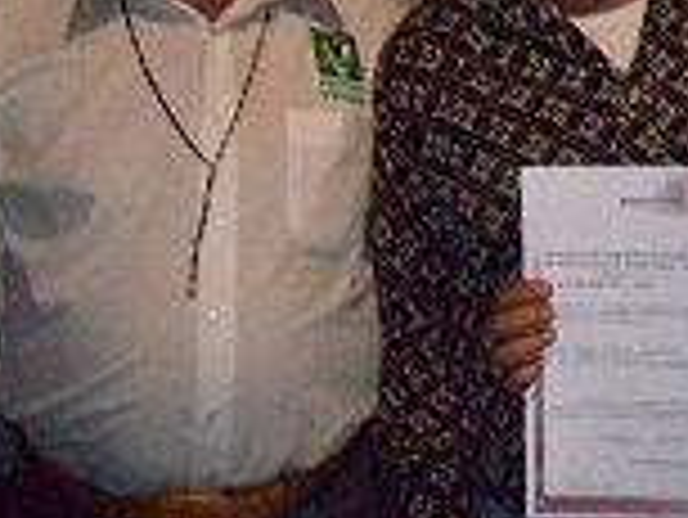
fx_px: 1870
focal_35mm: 94
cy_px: 81
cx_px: 706
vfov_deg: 15.6
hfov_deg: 20.1
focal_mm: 6
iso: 800
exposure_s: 1/64
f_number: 2.7
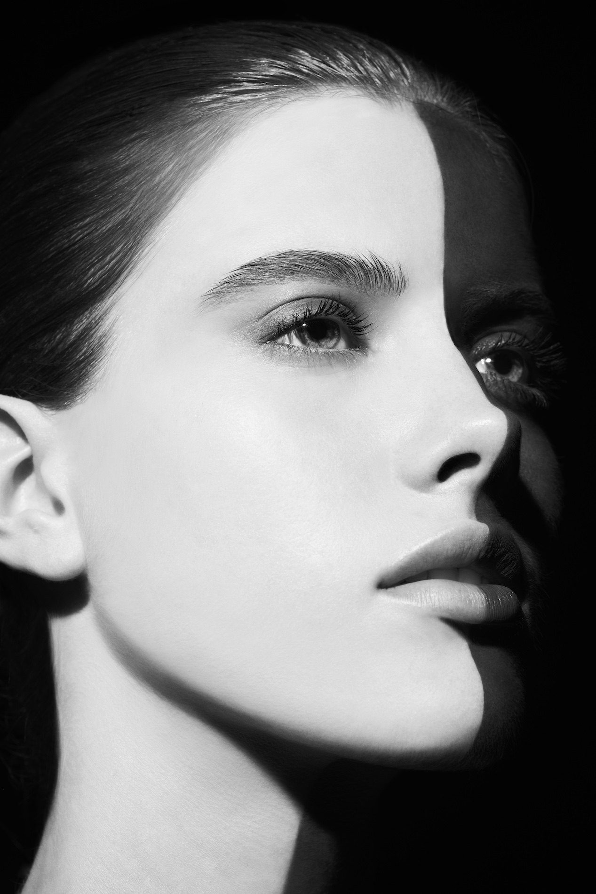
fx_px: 2607
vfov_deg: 19.5
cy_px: 447
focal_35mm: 105
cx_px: 298
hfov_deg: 13.0
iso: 100
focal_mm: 105
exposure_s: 1/160
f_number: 13
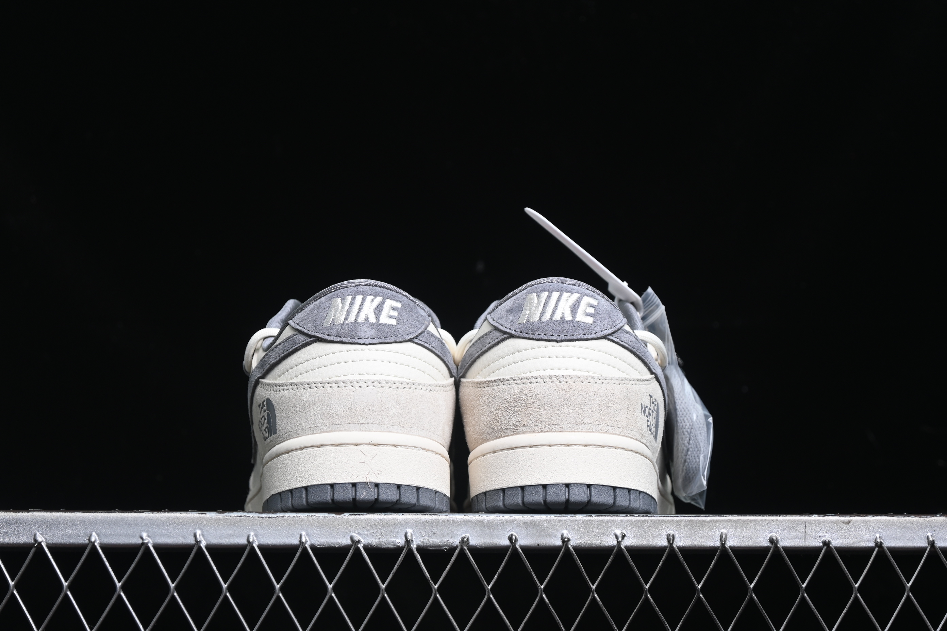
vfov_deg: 18.2
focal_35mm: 75
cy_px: 316
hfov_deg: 27.0
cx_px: 474
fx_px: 1973
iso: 160
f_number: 6.3
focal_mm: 50
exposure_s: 1/50
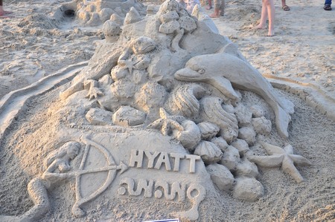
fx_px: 446
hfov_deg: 41.2
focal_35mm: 48
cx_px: 168
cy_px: 111
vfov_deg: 28.0
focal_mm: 32
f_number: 5
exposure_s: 1/100
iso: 200
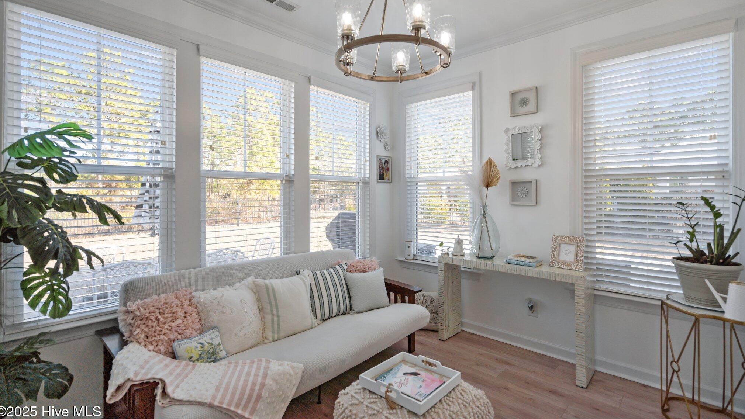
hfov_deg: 95.9
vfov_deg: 63.7
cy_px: 183
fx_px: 336
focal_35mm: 17
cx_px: 372
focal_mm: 16
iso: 320
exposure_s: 1/320
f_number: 4
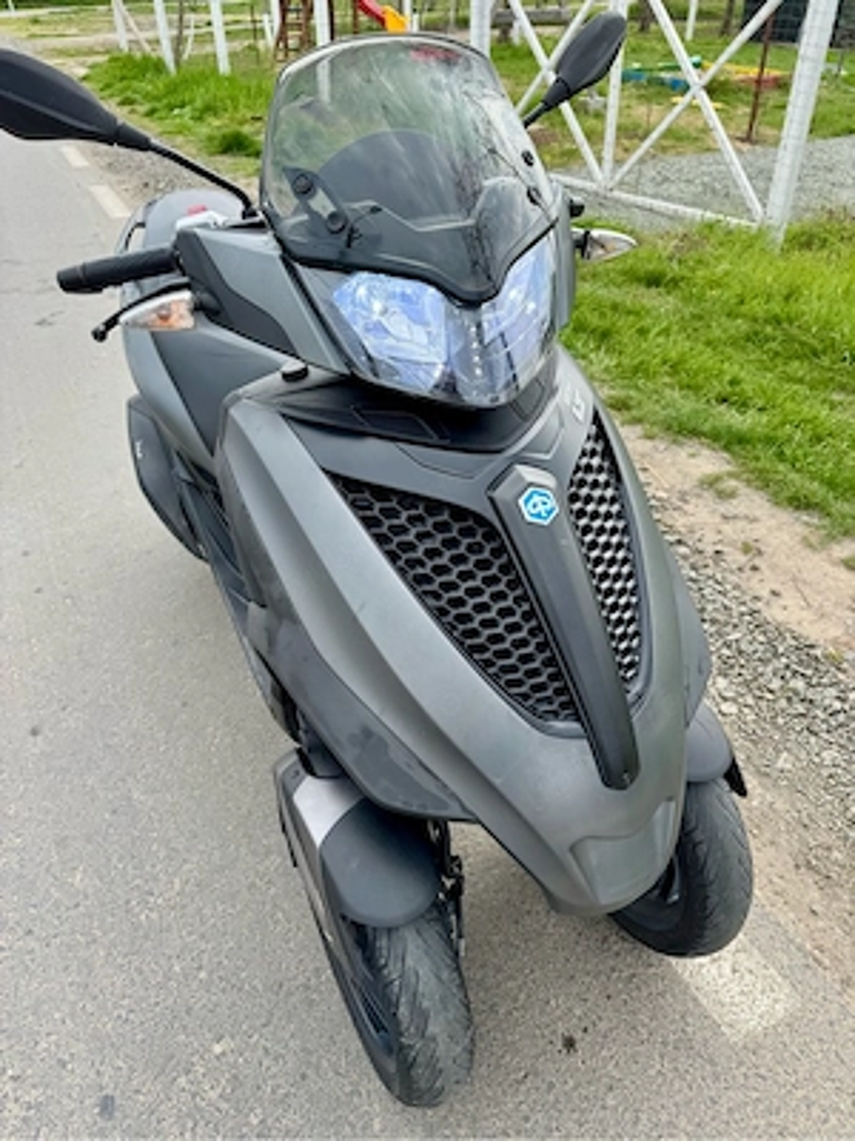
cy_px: 570
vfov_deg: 71.6
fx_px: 790
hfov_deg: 56.8
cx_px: 428
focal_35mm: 24
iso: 80
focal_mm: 6.76
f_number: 1.78
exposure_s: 1/1366
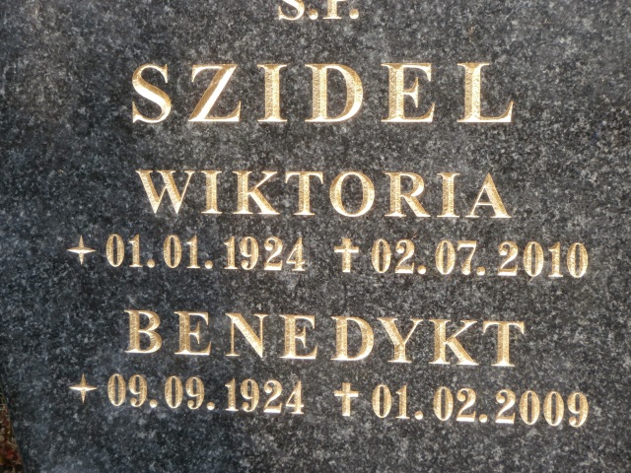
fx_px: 1568
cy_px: 236
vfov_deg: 17.2
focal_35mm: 86
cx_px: 316
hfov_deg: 22.8
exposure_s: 1/100
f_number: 5
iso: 100
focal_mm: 15.16
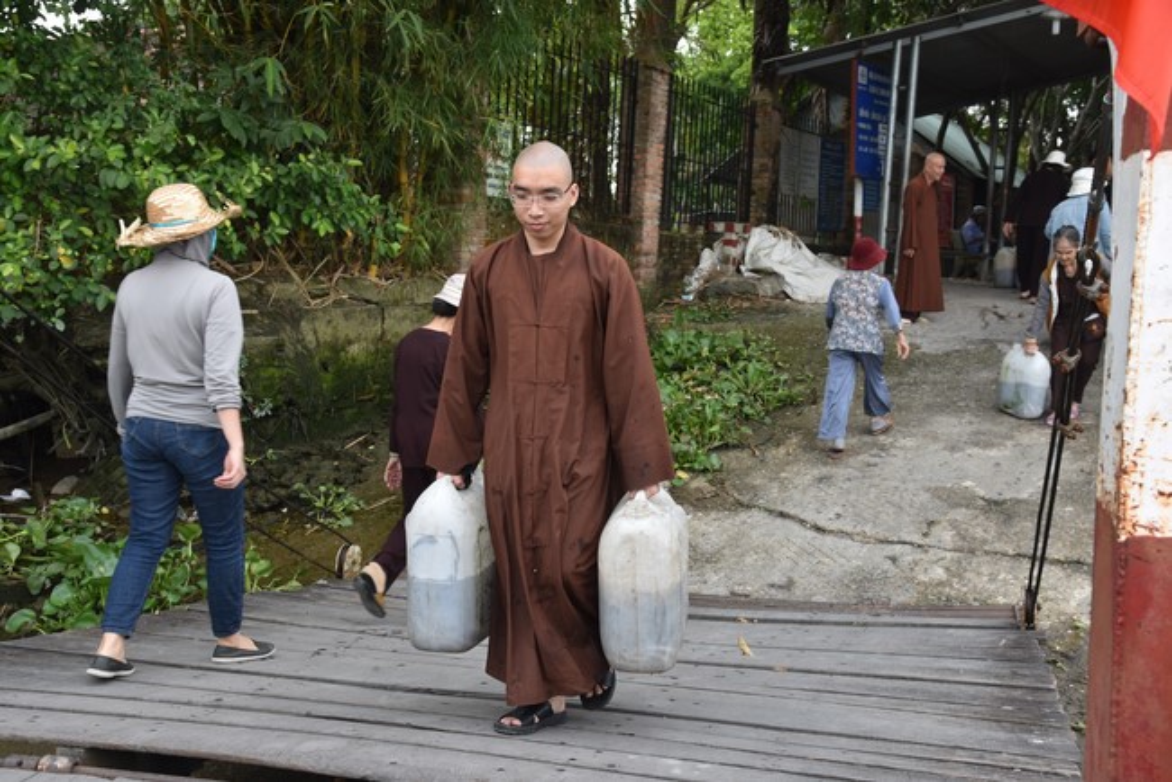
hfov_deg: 48.4
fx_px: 1303
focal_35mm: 40
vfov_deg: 33.4
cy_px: 391
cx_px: 586
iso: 400
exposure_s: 1/200
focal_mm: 40
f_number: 7.1
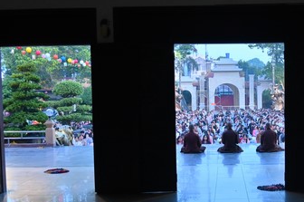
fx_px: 506
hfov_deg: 32.8
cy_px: 129
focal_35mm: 60
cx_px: 229
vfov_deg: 22.5
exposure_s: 1/100
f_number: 4.5
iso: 1250
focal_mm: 31
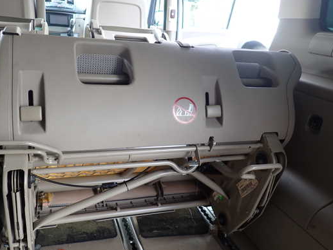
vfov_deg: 48.2
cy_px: 126
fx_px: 279
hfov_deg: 61.4
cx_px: 146
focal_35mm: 29
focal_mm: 4.5
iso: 200
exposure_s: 1/50
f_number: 2
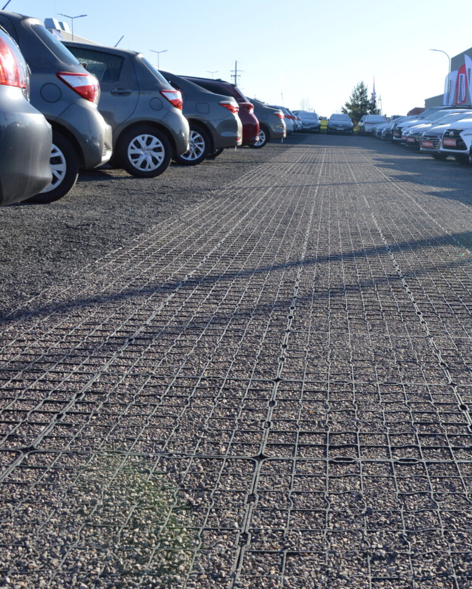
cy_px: 301
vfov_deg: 46.8
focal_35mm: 39
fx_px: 681
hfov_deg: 36.6
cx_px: 393
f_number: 7.1
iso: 100
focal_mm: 18
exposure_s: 1/200
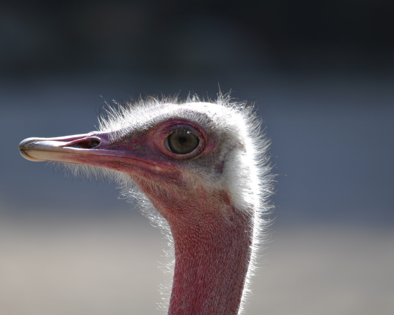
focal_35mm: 679
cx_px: 180
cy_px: 158
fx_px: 7919
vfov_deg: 2.3
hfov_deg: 2.9
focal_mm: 400
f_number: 5.6
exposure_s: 1/250
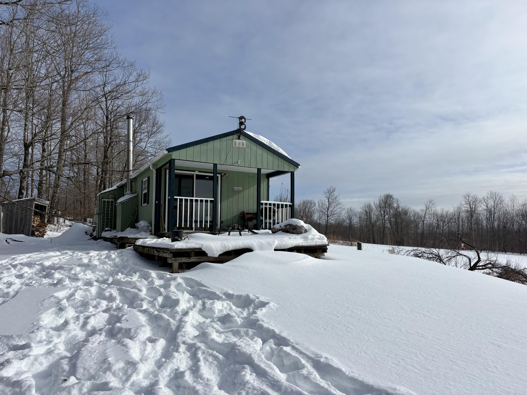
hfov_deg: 67.3
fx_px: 396
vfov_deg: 53.1
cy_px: 198
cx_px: 264
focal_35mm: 26
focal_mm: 5.96
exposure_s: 1/10101
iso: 50
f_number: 1.6
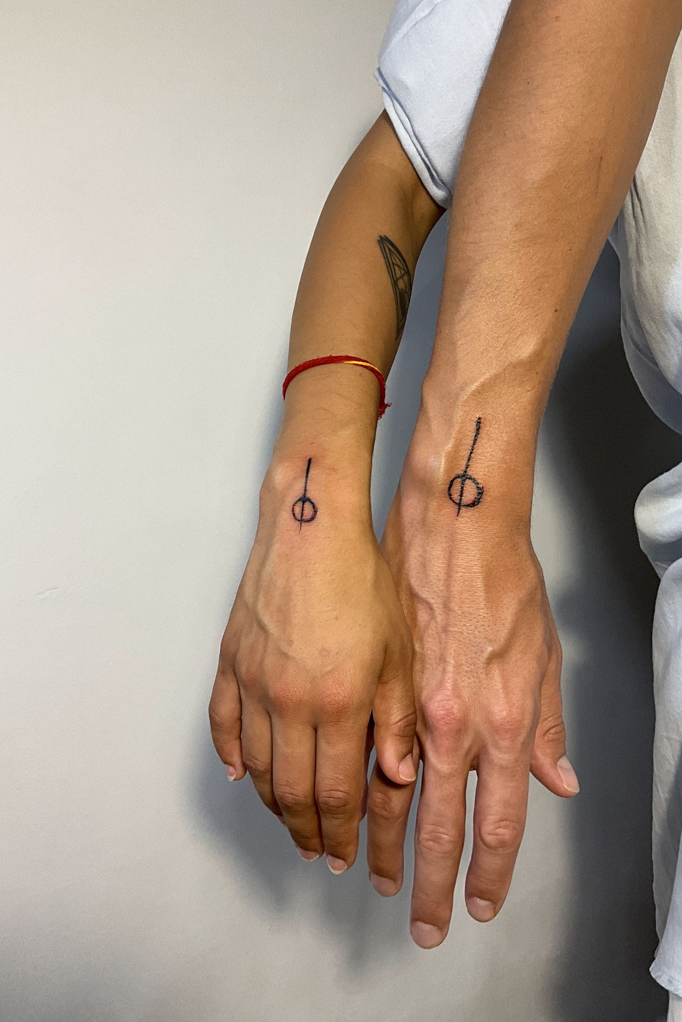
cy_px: 506
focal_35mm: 31
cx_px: 374
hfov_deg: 42.3
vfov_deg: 60.3
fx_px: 881
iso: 64
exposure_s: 1/99
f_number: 1.8
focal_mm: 3
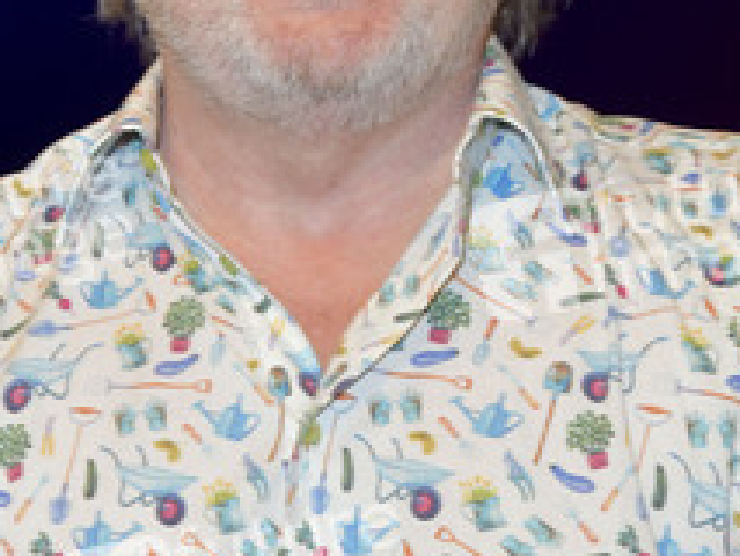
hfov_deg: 23.5
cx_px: 334
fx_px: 1775
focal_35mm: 83
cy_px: 66
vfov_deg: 17.6
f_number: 5.6
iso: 1000
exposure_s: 1/200
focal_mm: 46
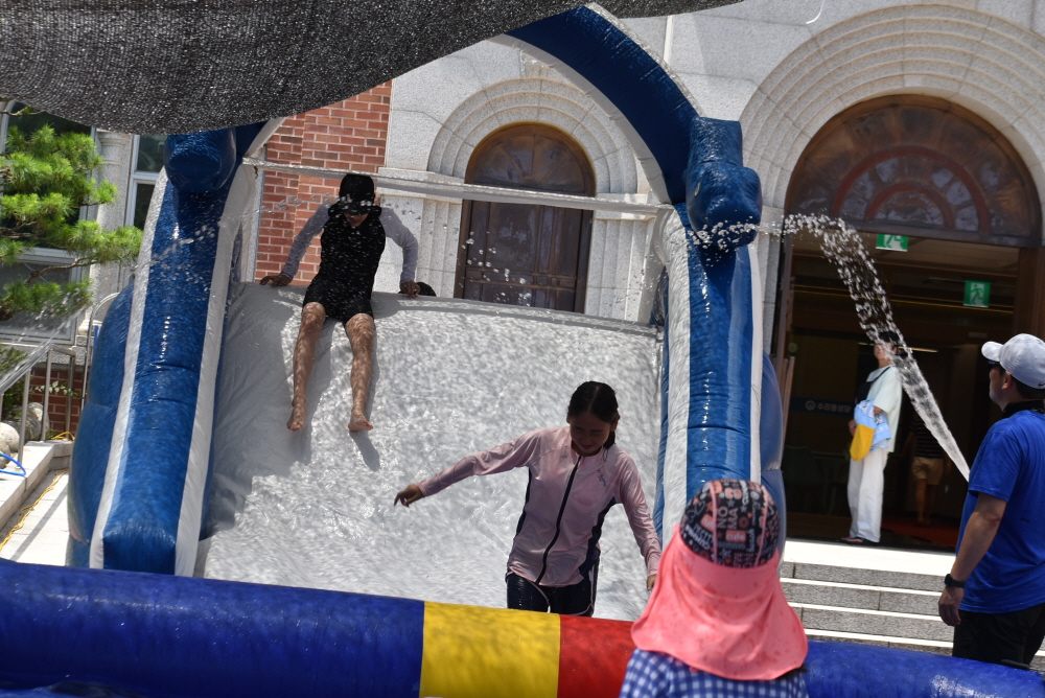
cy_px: 349
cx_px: 522
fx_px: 3398
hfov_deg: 17.5
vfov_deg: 11.7
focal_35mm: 117
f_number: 9
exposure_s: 1/320
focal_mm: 78
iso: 200
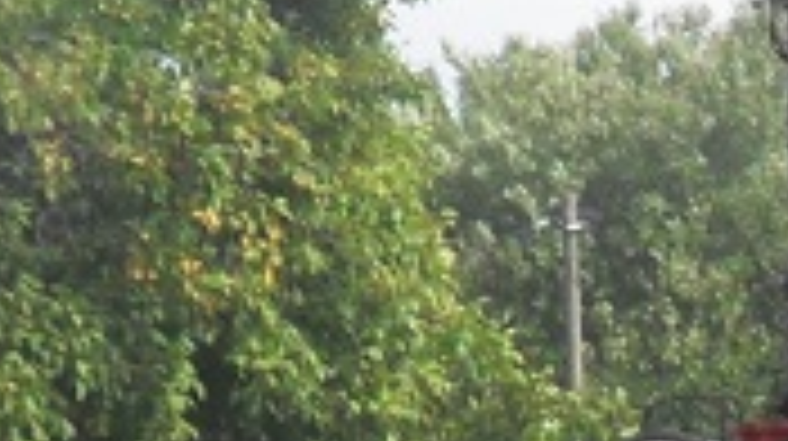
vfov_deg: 4.6
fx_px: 5469
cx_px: 1333
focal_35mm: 262
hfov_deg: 8.0
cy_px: 832
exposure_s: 1/60
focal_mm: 6.2
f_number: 8.9
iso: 100
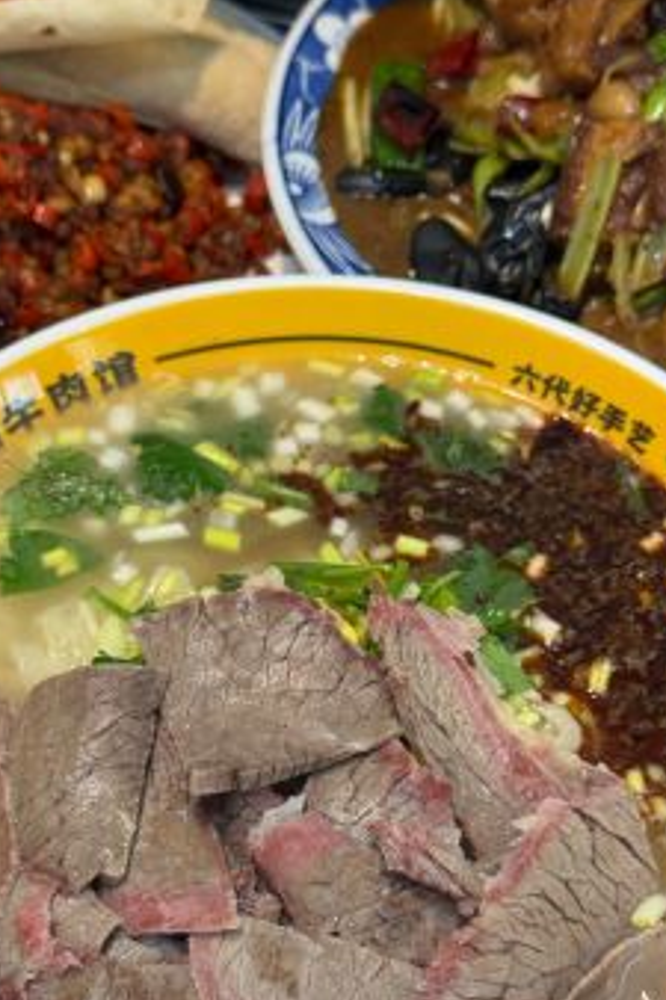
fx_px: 1917
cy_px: 661
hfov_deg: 19.7
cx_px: 281
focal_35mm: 69
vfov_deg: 29.1
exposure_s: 1/100
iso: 80
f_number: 1.78
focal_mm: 6.76
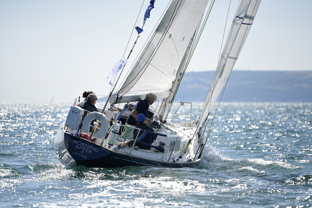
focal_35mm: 200
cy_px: 104
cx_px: 156
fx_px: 1733
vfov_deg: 6.9
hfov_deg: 10.3
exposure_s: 1/8000
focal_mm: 200
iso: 400
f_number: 2.8
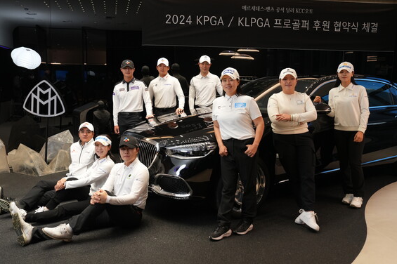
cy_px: 135
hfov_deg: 55.8
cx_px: 187
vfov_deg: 38.8
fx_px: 375
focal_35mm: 34
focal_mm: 32
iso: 1250
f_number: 4
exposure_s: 1/160
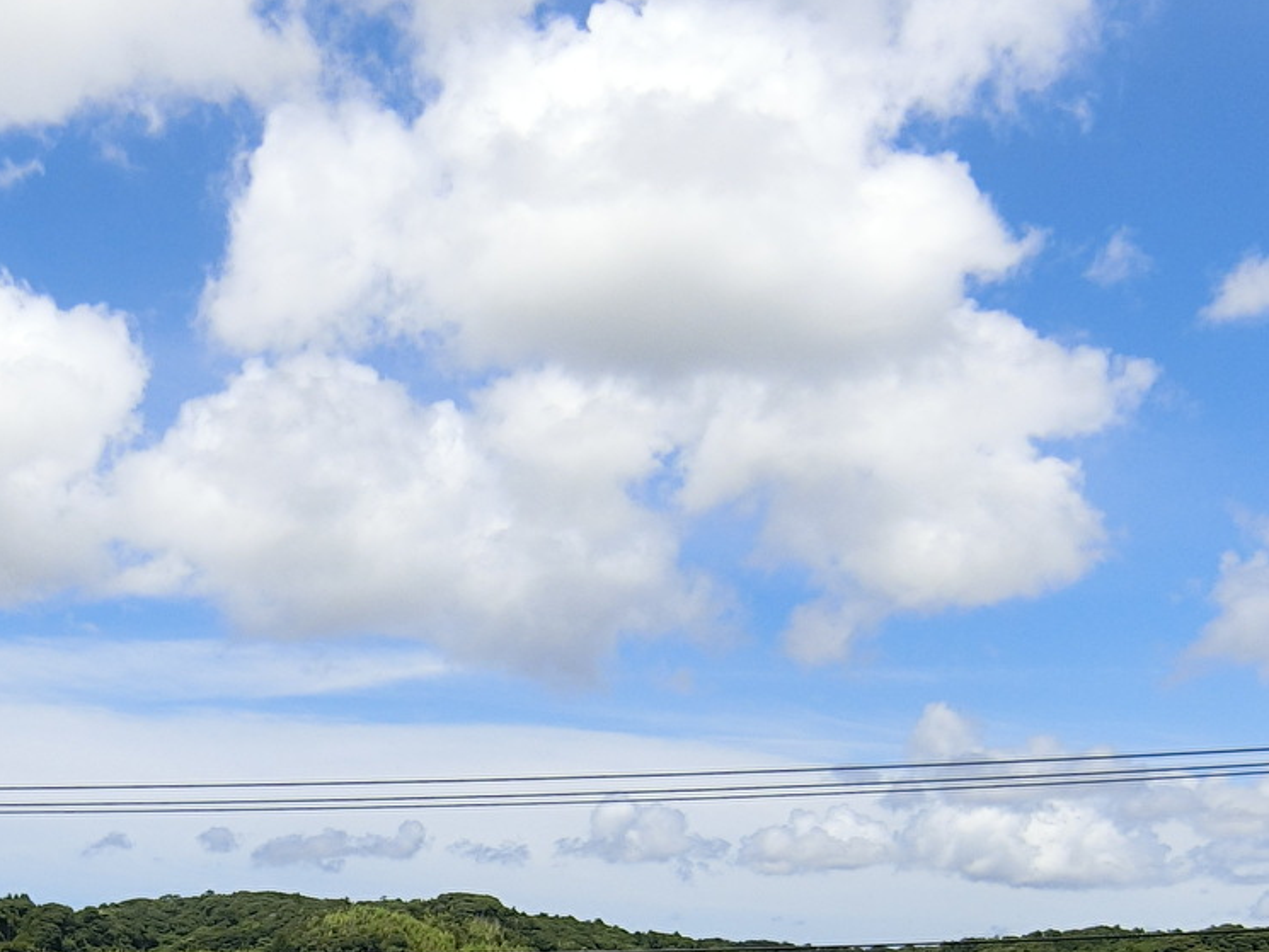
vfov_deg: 26.5
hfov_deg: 36.2
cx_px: 249
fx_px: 1870
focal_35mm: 51
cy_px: 1022
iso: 80
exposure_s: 1/320
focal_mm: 4.06
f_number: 6.9
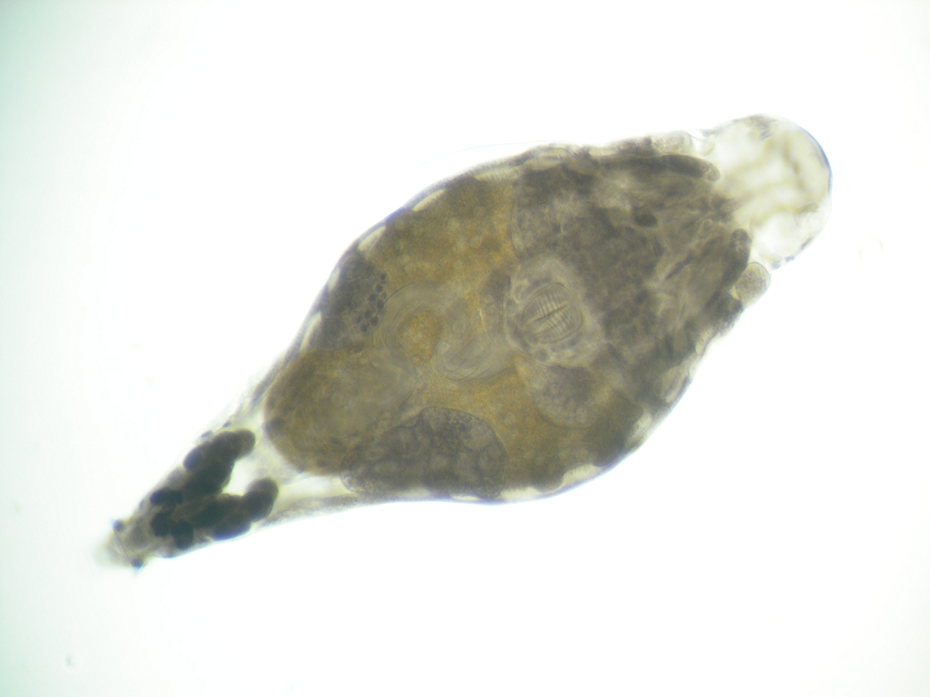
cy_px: 348
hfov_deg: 23.8
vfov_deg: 18.0
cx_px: 465
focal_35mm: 82
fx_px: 2203
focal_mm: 17.4
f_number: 4.1
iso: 100
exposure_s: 1/11
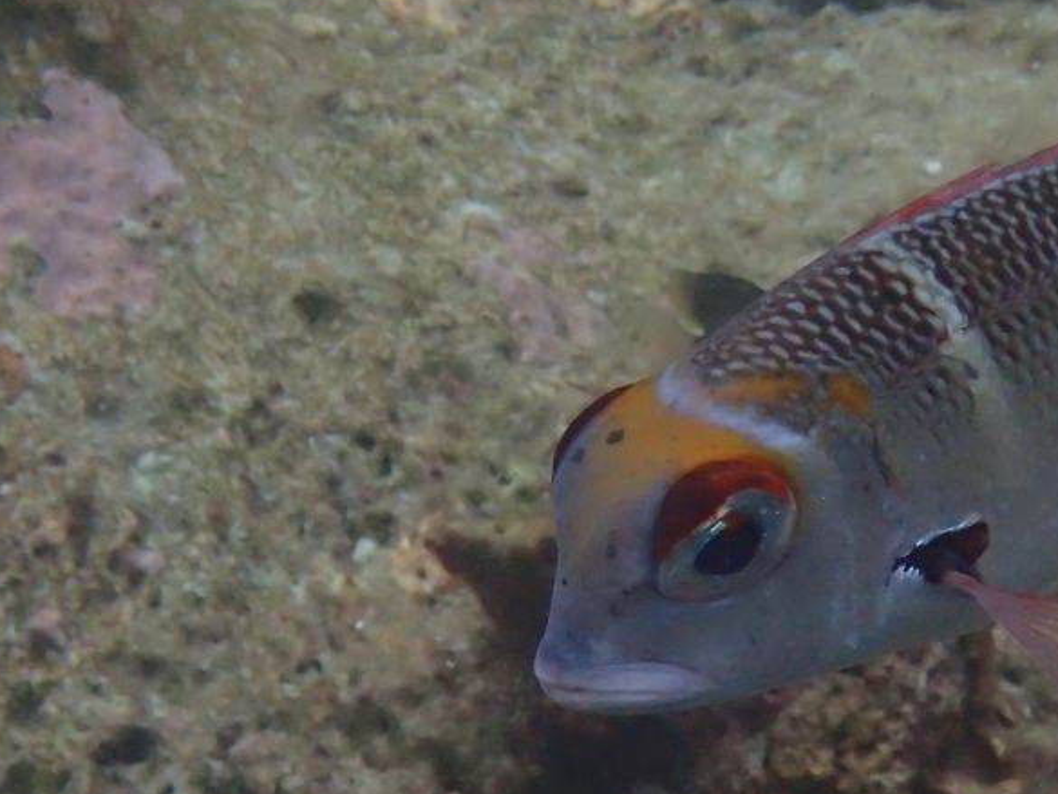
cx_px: 810
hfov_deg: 10.6
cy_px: 584
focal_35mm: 186
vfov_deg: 8.0
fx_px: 5686
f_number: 6.3
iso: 400
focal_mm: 15.41
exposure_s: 1/160
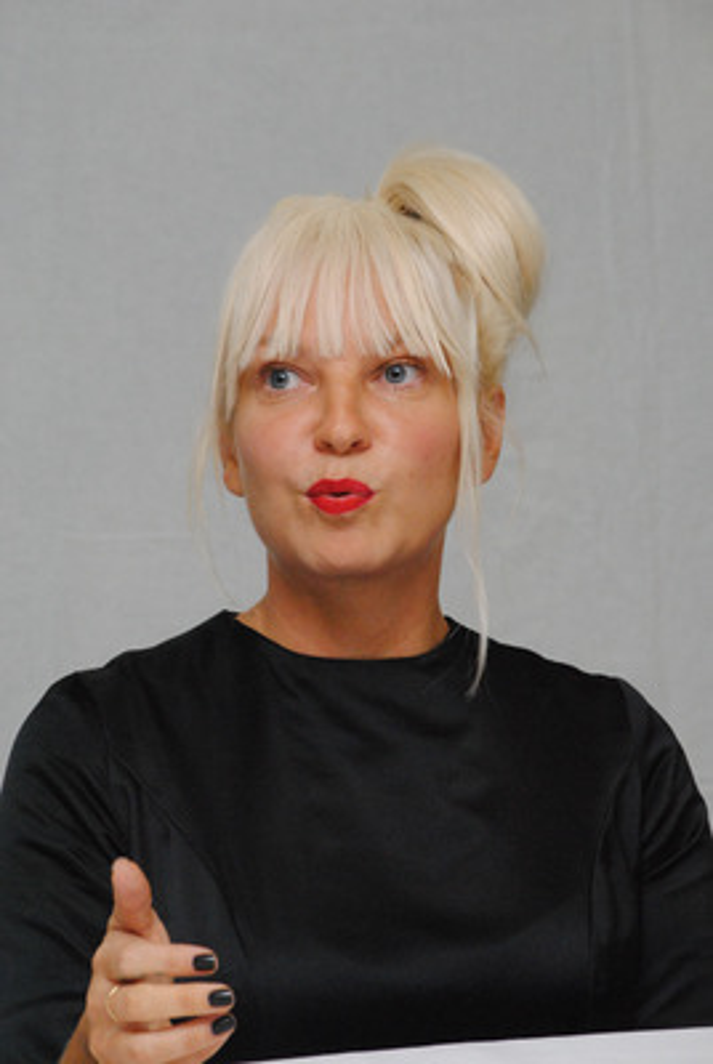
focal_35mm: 174
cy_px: 532
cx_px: 356
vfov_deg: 11.8
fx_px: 5151
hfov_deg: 7.9
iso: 1600
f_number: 9
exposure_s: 1/160
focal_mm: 116
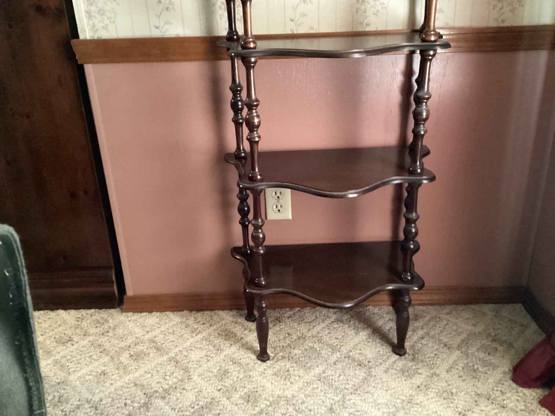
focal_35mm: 31
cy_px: 208
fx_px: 497
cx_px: 278
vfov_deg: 45.4
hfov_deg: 58.3
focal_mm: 3.3
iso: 800
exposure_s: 1/24
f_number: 2.4
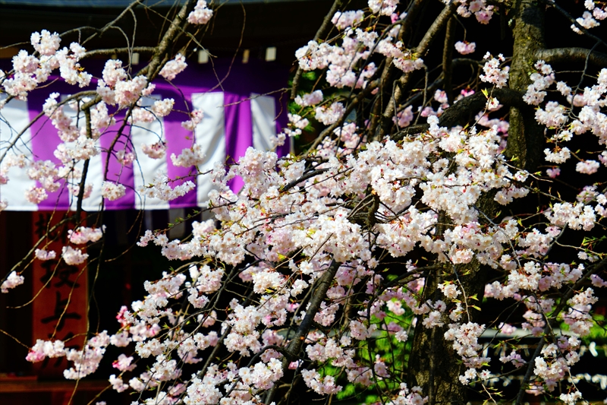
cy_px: 202
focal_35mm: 170
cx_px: 304
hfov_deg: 12.1
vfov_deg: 8.1
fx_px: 2857
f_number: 8
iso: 100
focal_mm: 113
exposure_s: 1/320
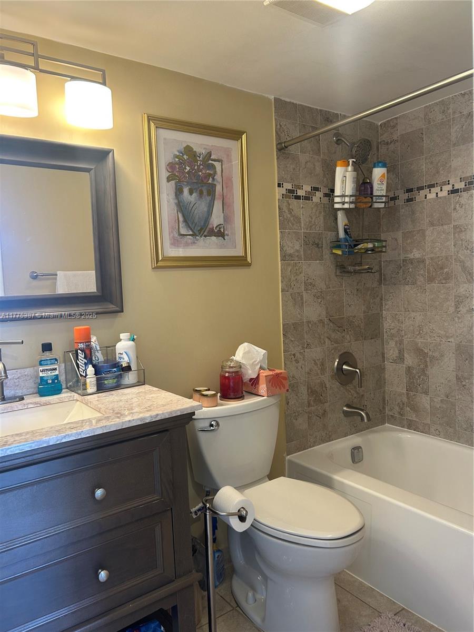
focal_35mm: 26
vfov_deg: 67.3
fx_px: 475
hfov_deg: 53.1
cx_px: 237
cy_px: 316
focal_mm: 5.7
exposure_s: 1/60
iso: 80
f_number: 1.5
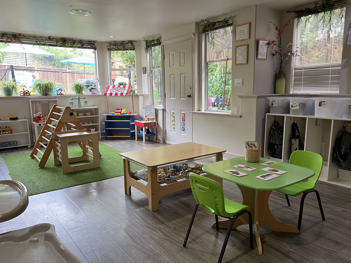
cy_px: 130
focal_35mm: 27
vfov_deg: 51.4
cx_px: 182
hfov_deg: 65.3
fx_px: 274
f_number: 1.5
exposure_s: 1/60
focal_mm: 5.7
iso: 125
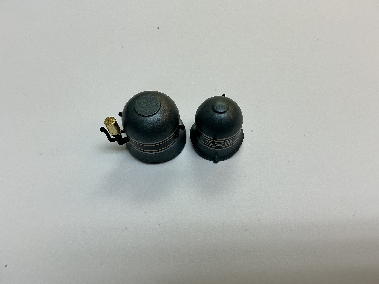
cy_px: 142
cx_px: 190
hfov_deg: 61.7
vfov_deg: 48.2
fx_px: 318
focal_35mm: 29
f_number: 1.8
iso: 20
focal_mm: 3
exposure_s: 1/100
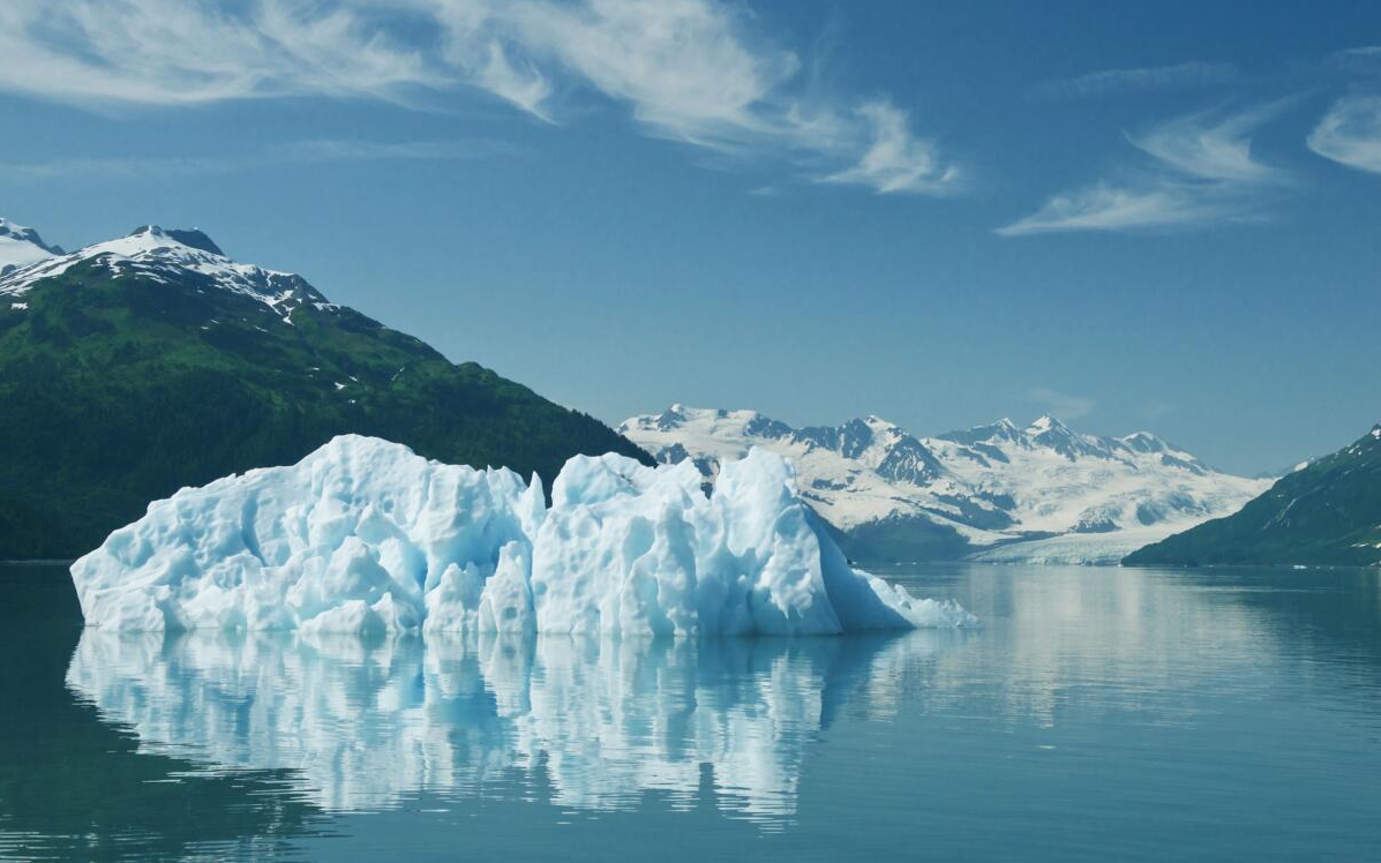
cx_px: 690
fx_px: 1844
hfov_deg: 41.1
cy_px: 407
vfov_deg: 26.3
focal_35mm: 49
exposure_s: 1/250
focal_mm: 32
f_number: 10
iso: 320
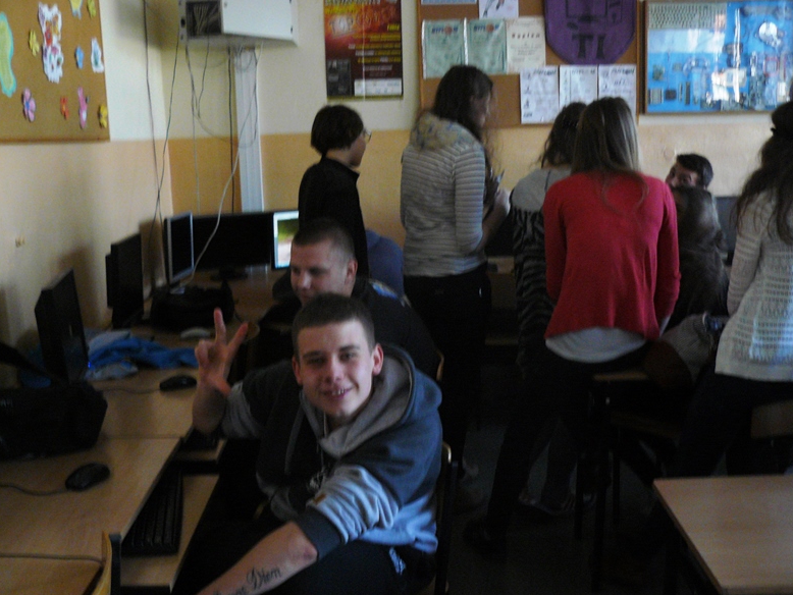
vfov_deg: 38.7
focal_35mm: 37
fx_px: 848
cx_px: 388
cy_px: 304
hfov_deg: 50.1
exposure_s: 1/30
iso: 200
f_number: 2.8
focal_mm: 6
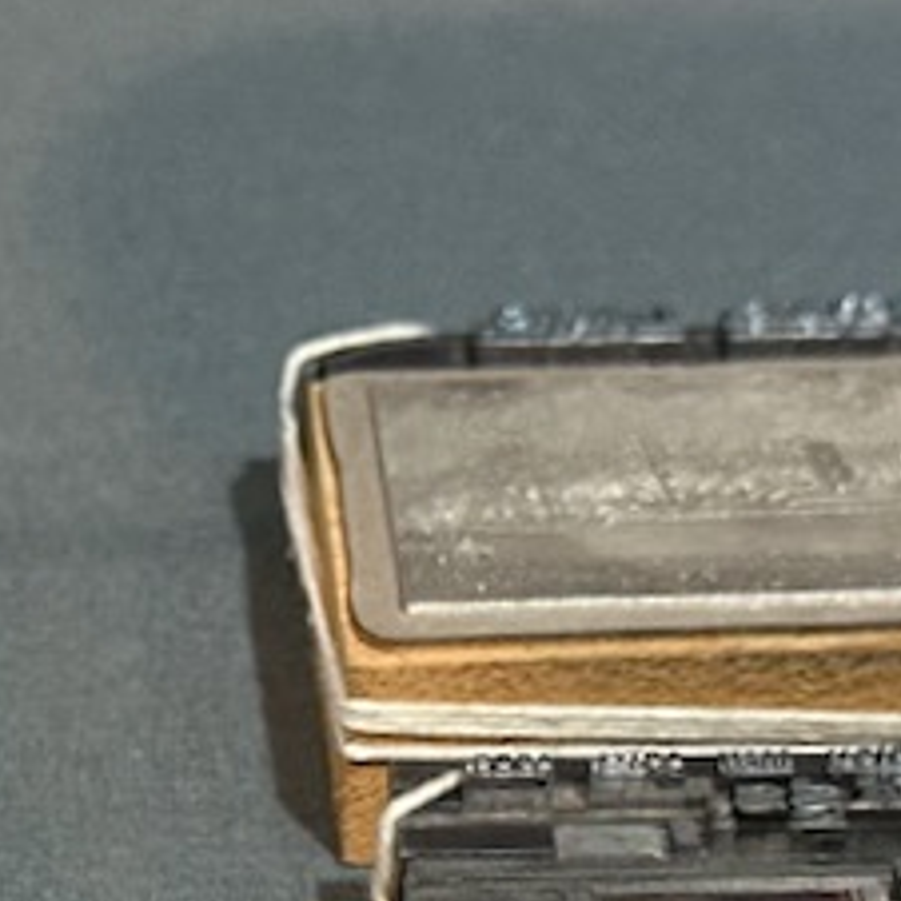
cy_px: 1031
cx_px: 112
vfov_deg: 14.2
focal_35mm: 120
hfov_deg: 14.4
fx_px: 3534
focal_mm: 6.86
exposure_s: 1/60
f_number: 1.78
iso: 200
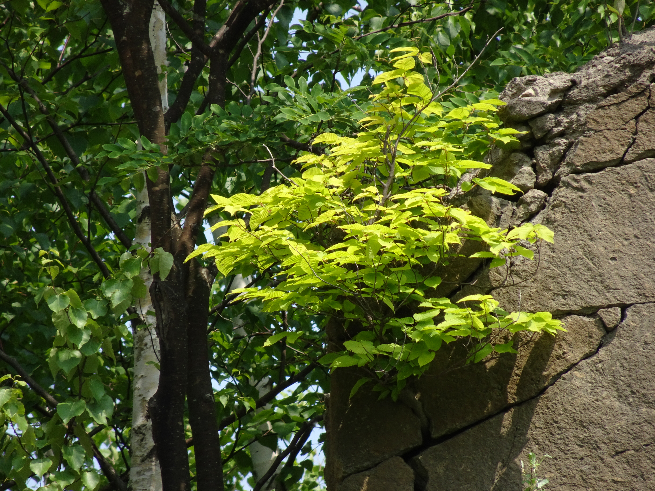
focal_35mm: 600
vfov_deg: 2.5
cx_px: 328
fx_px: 11353
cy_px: 246
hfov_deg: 3.3
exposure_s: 1/160
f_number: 6.3
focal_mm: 102.45
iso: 80
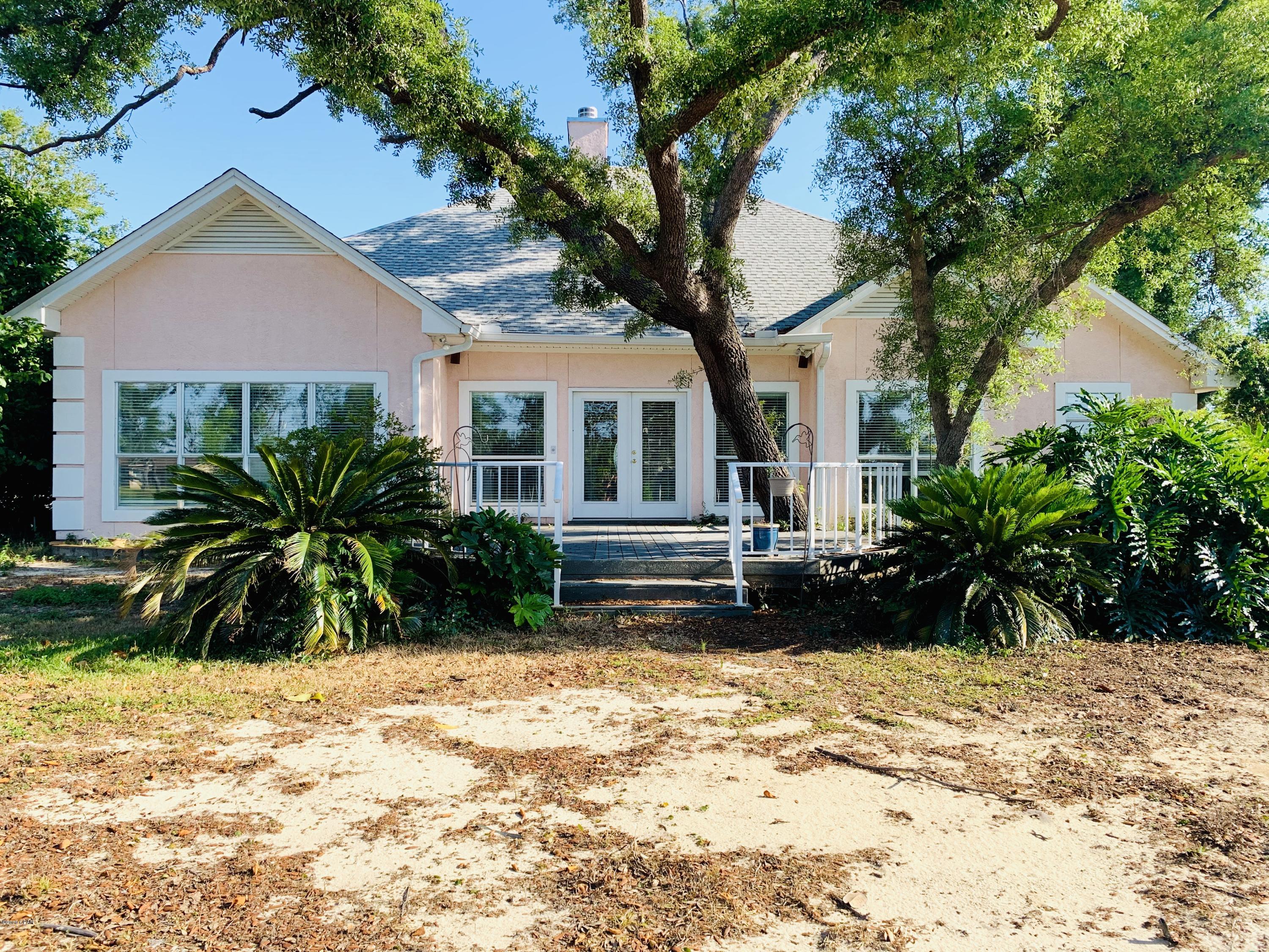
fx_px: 953
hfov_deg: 67.3
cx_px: 634
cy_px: 476
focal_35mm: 26
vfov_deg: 53.1
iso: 25
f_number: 1.8
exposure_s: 1/1088
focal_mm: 4.25
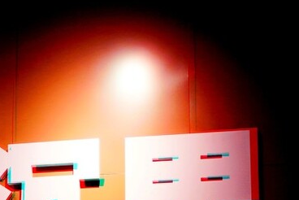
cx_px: -147
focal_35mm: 114
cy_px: 276
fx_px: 948
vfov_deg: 11.6
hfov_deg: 16.4
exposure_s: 1/320
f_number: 1.4
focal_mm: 35
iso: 1000
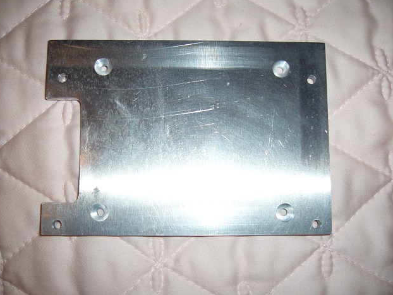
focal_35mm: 36
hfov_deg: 51.3
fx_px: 409
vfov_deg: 39.7
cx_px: 193
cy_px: 150
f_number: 2.8
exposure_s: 1/30
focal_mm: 5.8
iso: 80
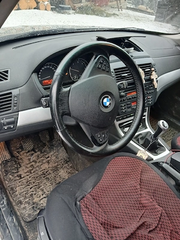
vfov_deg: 67.3
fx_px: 180
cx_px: 90
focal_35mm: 26
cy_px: 120
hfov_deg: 53.1
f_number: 1.8
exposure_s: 1/50
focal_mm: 3.98
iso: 320
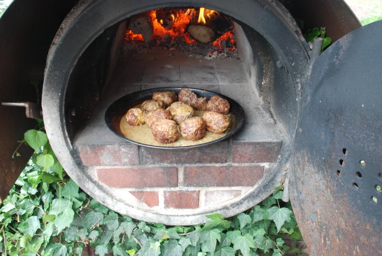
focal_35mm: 33
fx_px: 351
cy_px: 128
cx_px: 191
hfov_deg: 57.2
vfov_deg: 40.1
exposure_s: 1/60
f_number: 4
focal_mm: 22
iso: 400
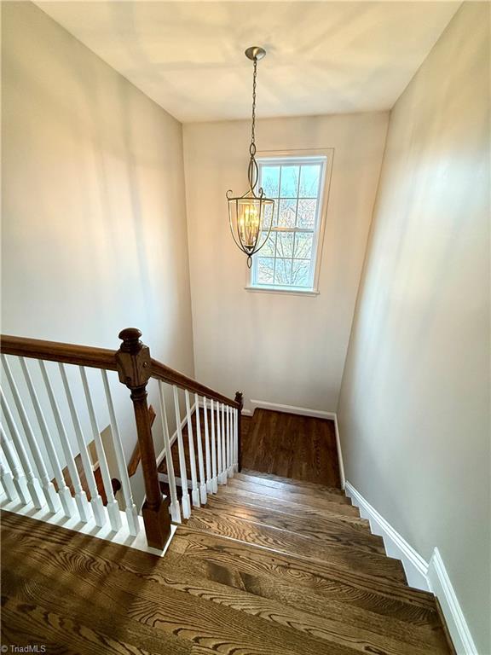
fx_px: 265
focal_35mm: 14
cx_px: 246
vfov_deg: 102.1
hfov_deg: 85.7
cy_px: 328
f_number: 2.2
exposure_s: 1/120
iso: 320
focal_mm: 2.22
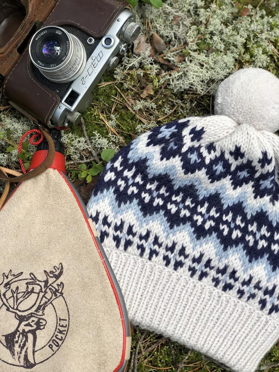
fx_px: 559
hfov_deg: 28.0
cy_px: 186
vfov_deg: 36.8
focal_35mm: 52
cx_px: 140
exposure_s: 1/120
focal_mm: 6
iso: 20
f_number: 2.4
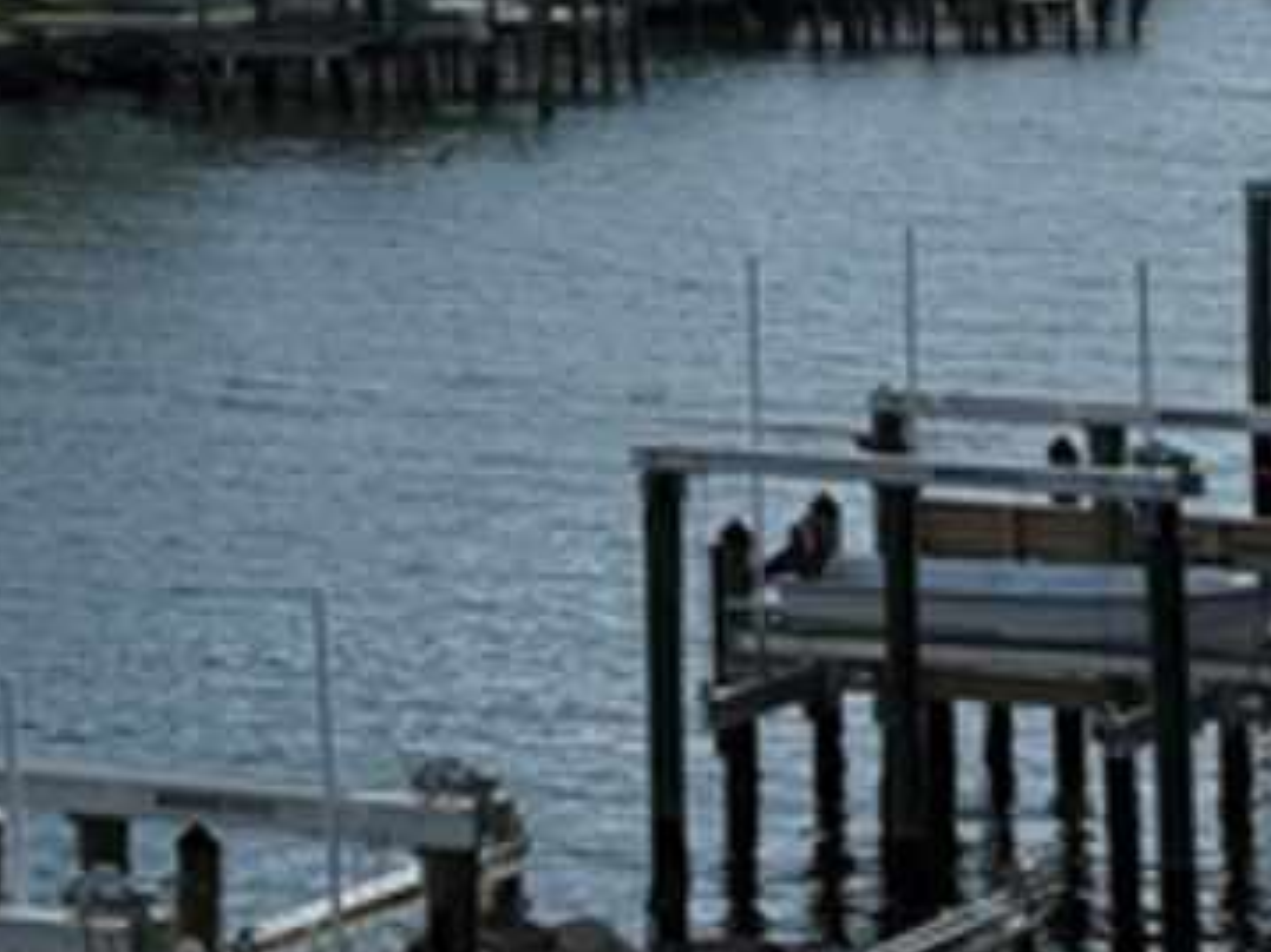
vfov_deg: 8.4
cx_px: -85
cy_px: -715
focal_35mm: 171
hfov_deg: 11.4
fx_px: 6277
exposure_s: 1/11364
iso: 64
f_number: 1.78
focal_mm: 6.76
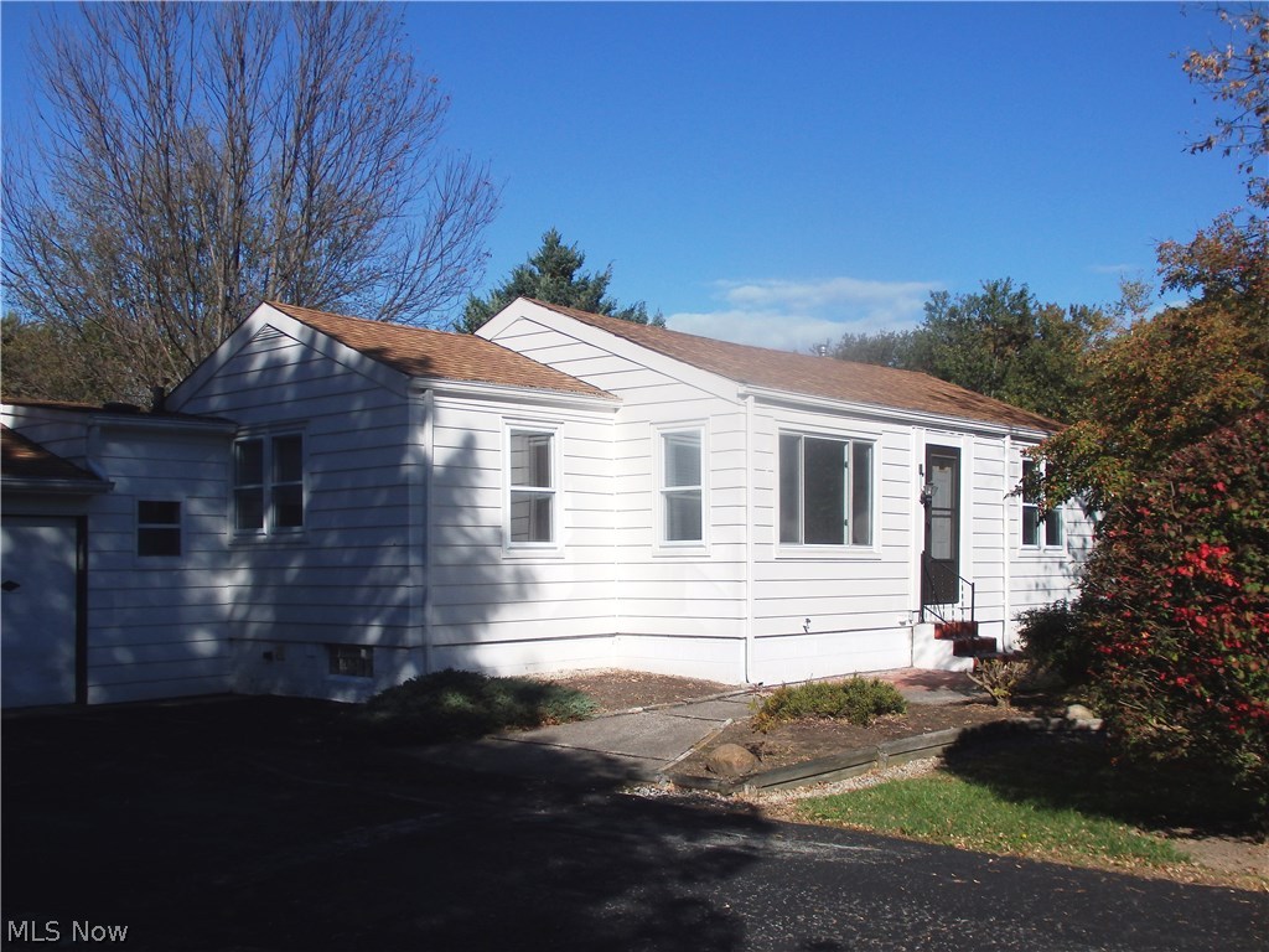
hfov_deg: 50.1
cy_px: 476
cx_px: 634
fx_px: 1356
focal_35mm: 37
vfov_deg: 38.7
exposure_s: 1/400
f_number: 10.1
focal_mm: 6.6
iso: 125
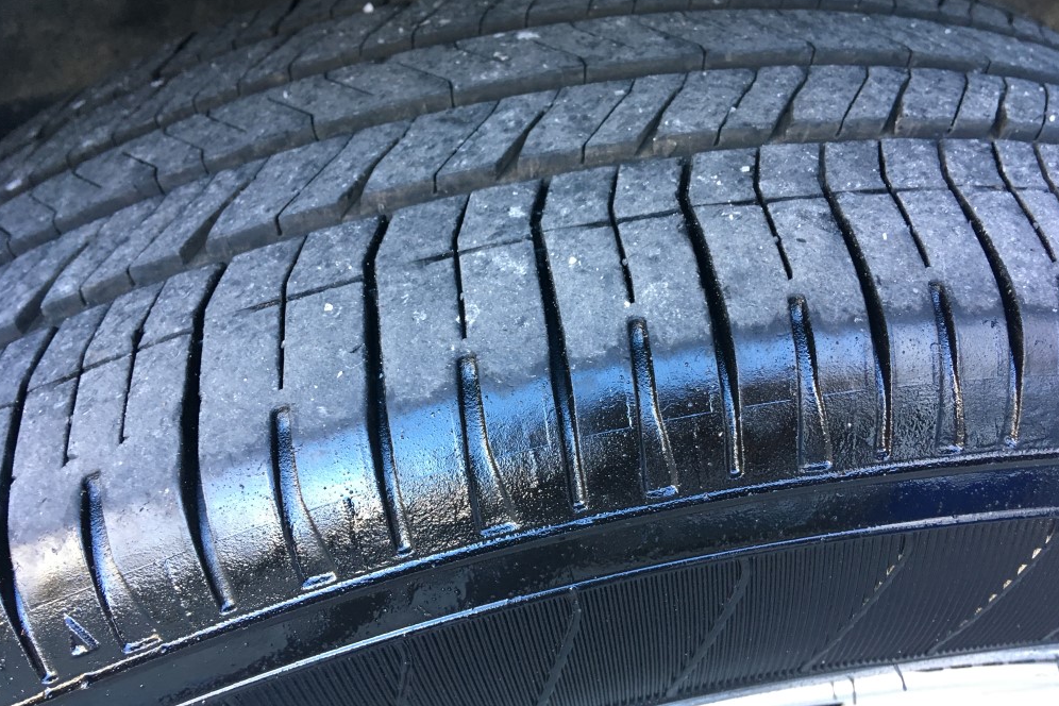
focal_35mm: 31
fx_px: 912
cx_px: 539
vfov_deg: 42.3
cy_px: 350
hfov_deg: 60.3
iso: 80
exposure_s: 1/30
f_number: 2.2
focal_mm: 4.15
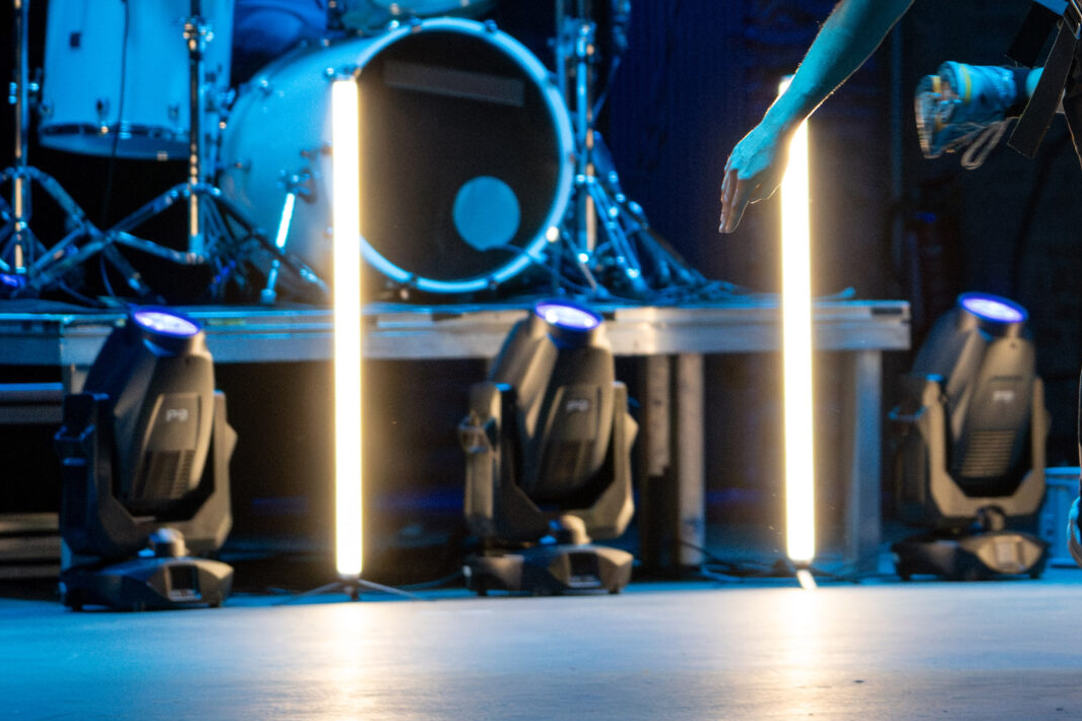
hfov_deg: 7.5
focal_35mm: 274
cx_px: 999
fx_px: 8235
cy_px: 56
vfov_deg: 5.0
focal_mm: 114
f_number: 4
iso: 6400
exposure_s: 1/250
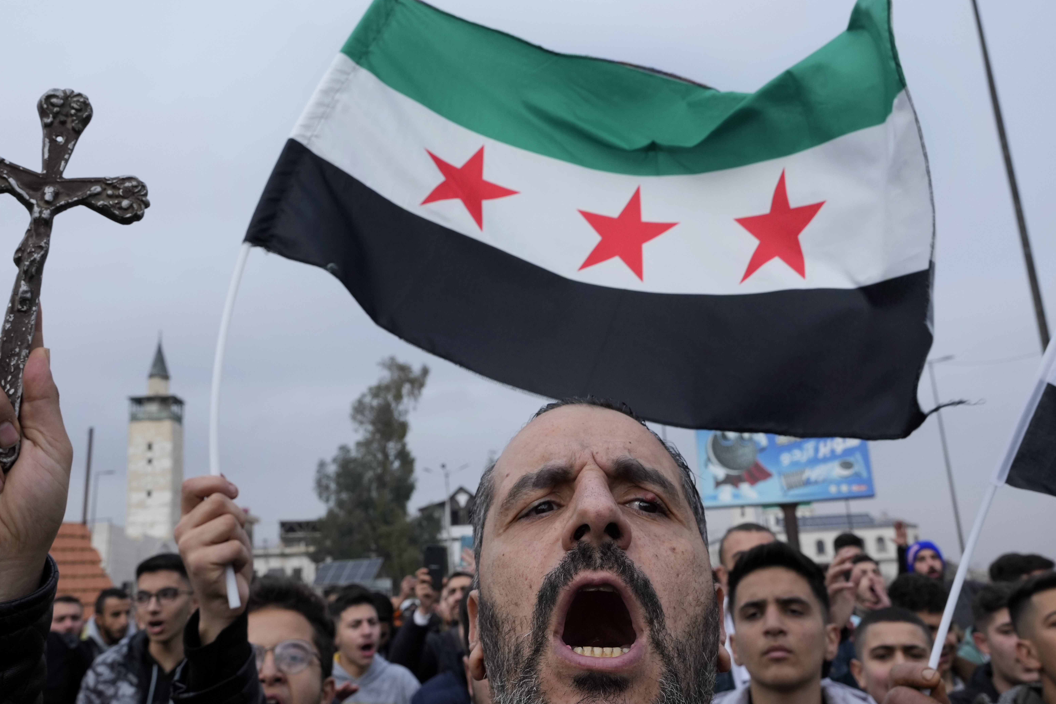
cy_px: 406
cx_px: 547
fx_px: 851
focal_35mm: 29
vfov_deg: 44.8
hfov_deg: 63.6
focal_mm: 21
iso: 500
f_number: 7.1
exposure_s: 1/800
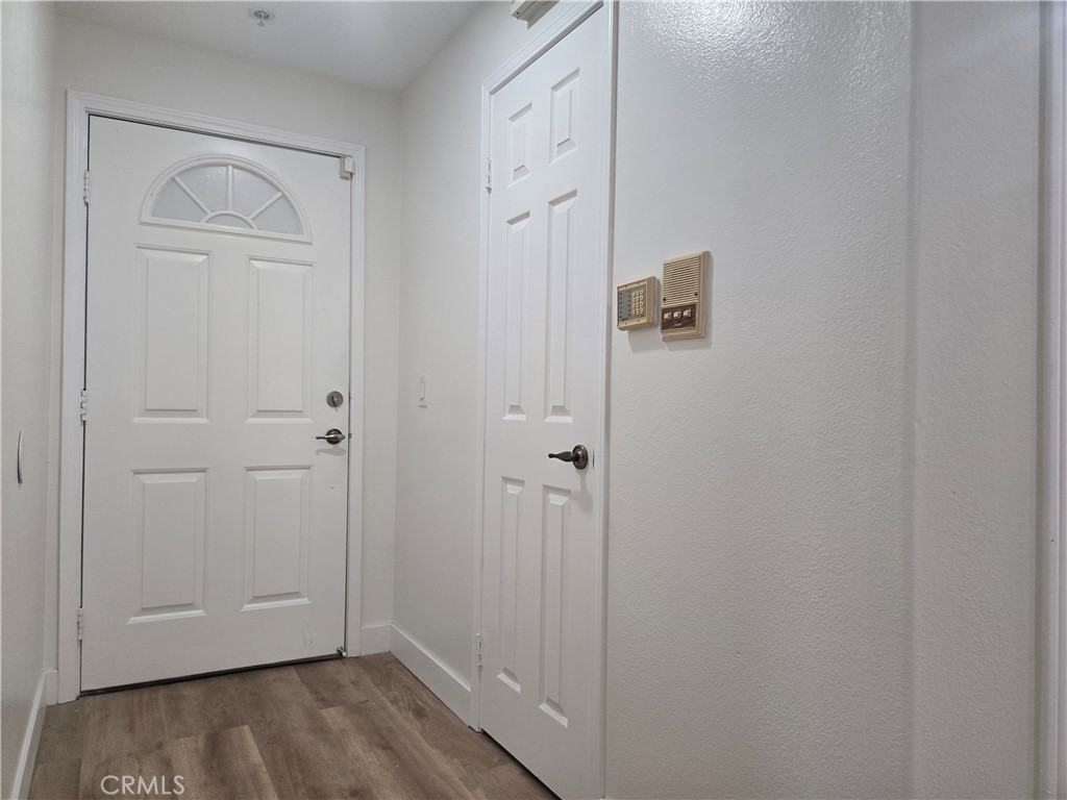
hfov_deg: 73.9
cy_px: 400
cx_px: 534
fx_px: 709
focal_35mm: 23
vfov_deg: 58.9
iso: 160
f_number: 1.8
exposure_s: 1/120
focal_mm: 5.4
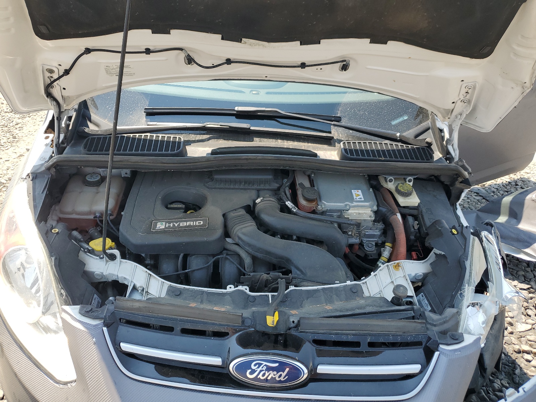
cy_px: 201
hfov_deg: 67.3
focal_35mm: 26
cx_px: 268
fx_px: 403
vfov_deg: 53.1
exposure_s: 1/1111
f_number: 1.5
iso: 50
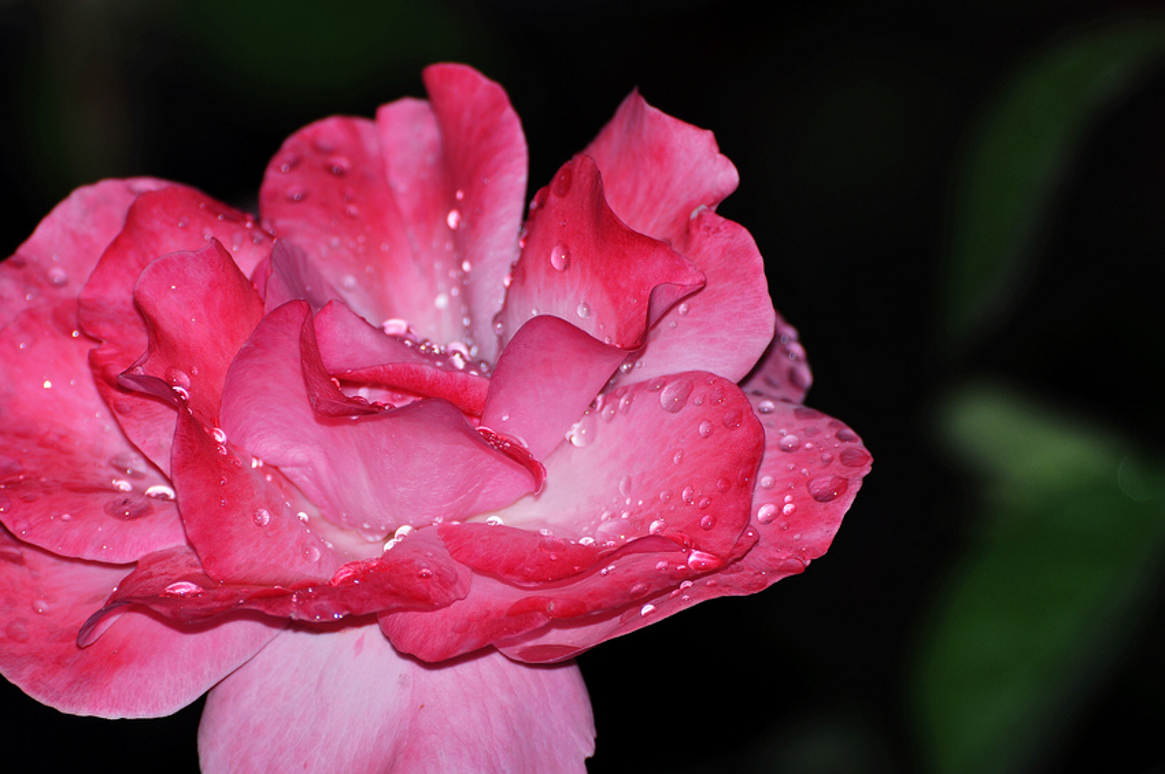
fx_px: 12123
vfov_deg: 3.7
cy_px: 387
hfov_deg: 5.5
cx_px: 582
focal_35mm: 375
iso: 200
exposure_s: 1/60
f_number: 9
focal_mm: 250
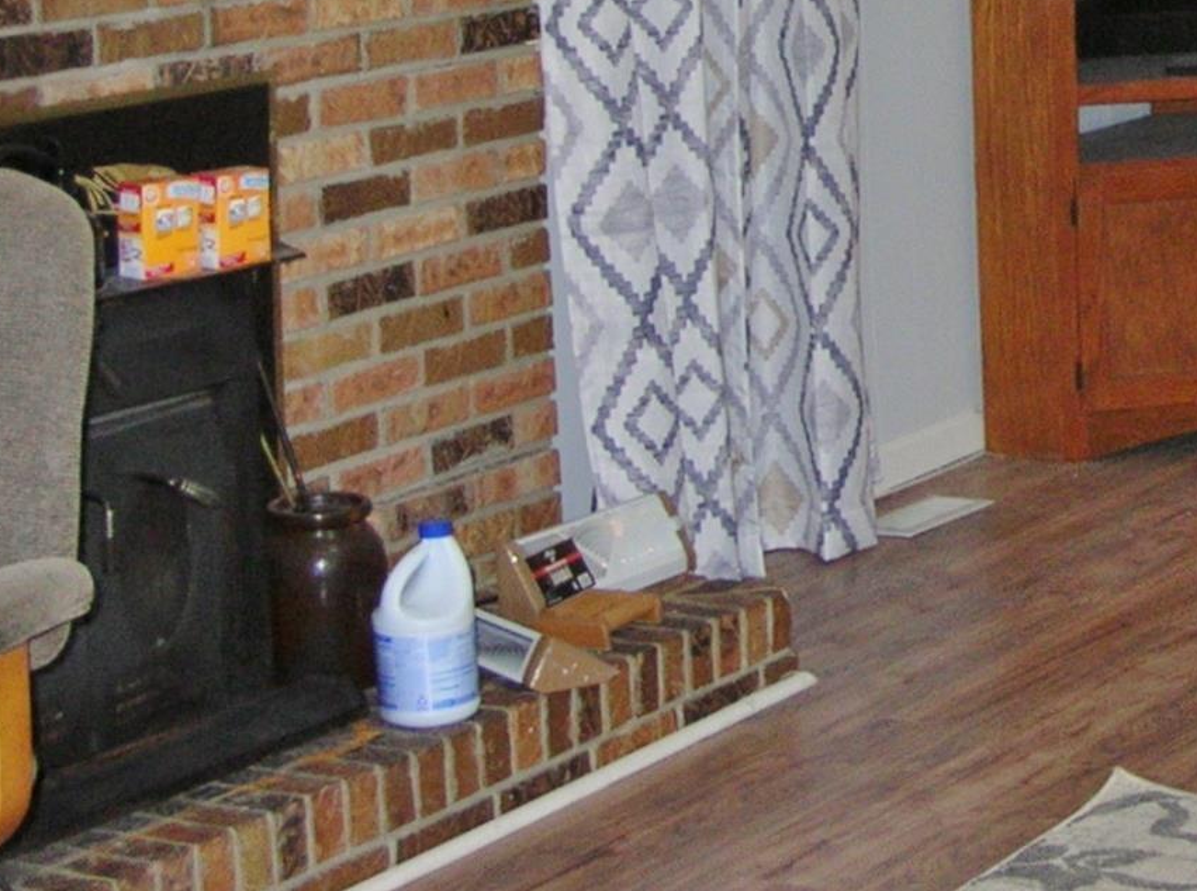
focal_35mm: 96
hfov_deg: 19.3
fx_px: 3310
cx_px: 1452
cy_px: -83
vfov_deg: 15.0
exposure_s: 1/60.1
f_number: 2.7
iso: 89
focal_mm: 6
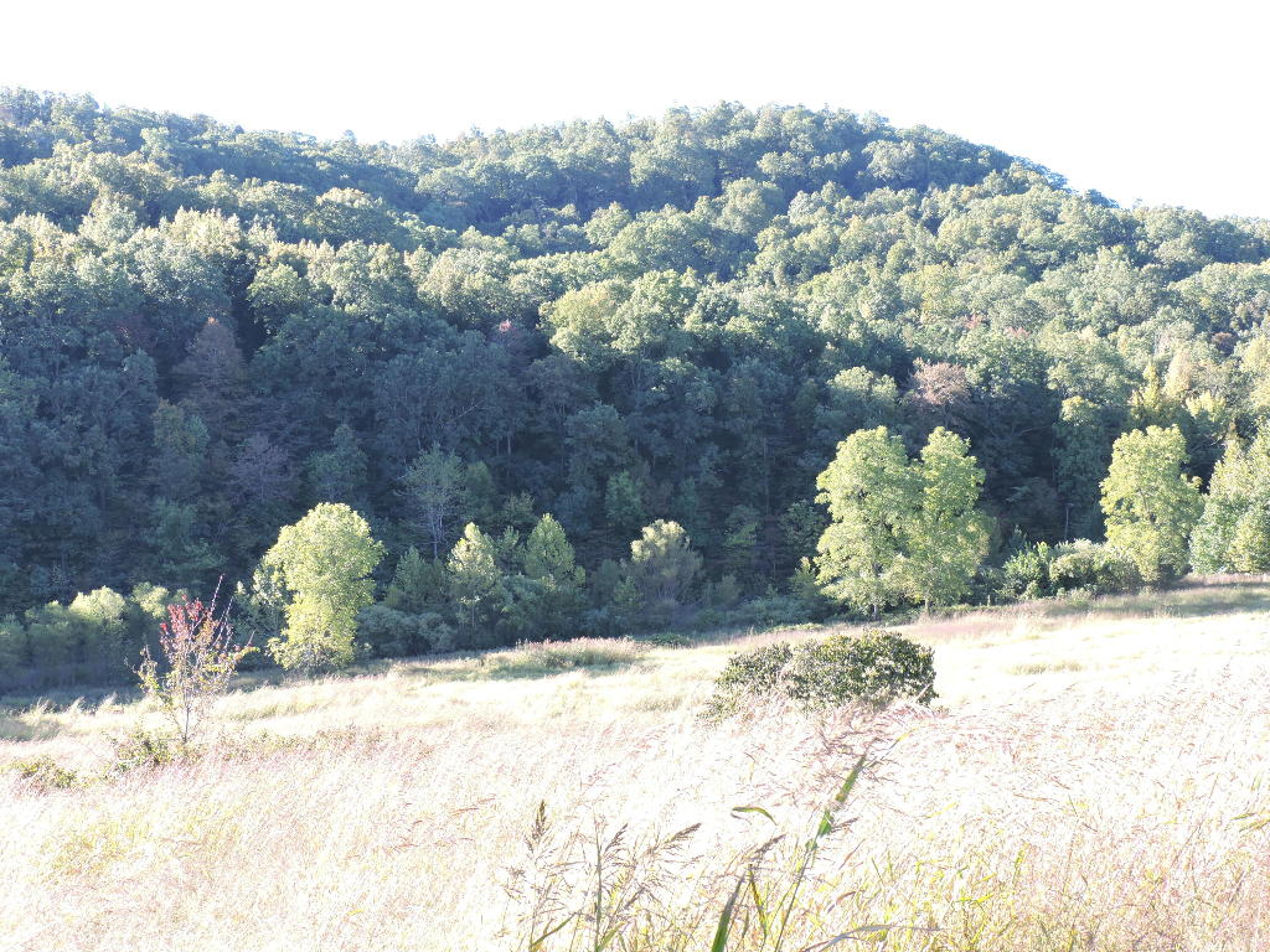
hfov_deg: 38.2
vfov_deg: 29.1
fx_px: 1834
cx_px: 635
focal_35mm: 50
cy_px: 476
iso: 100
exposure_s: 1/60
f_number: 4.5
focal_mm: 8.9
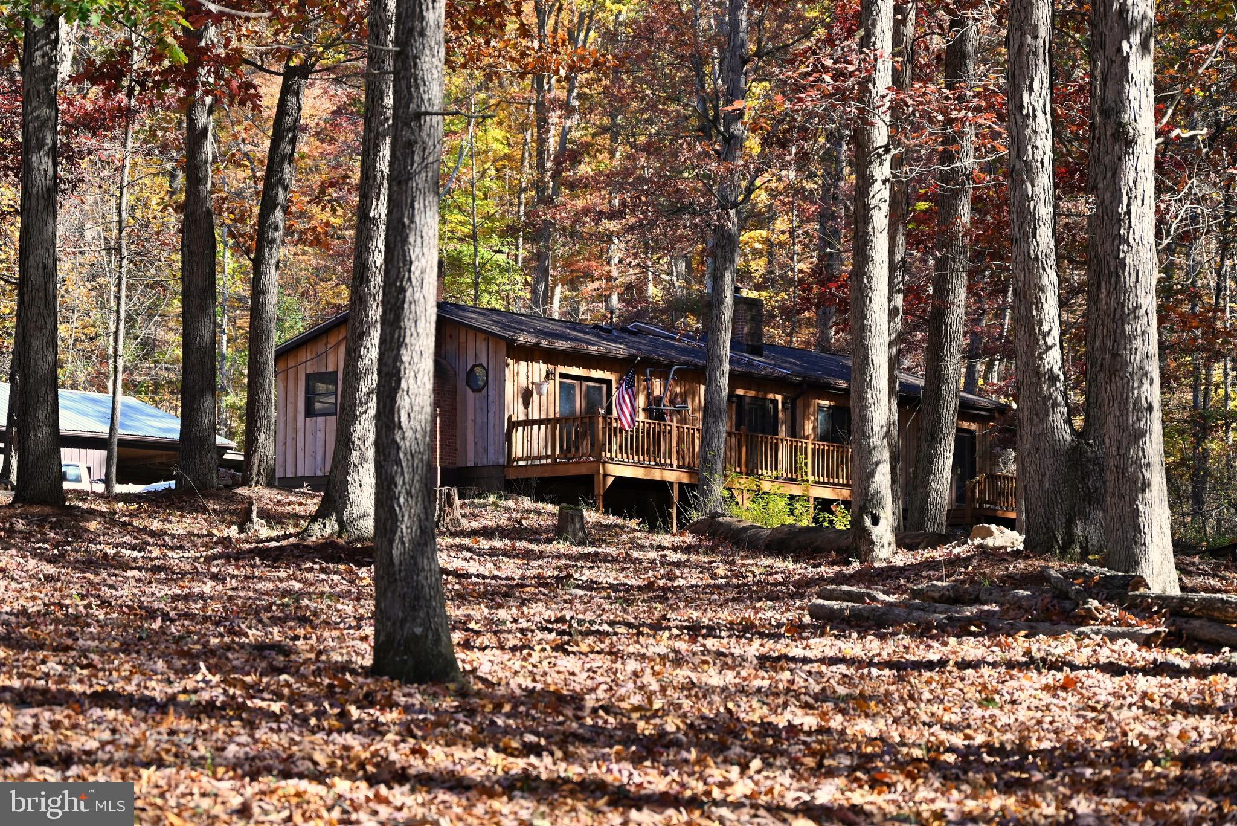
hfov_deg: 19.4
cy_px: 413
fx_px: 3609
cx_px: 618
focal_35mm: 105
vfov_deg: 13.1
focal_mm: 105
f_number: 6.3
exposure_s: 1/250
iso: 280
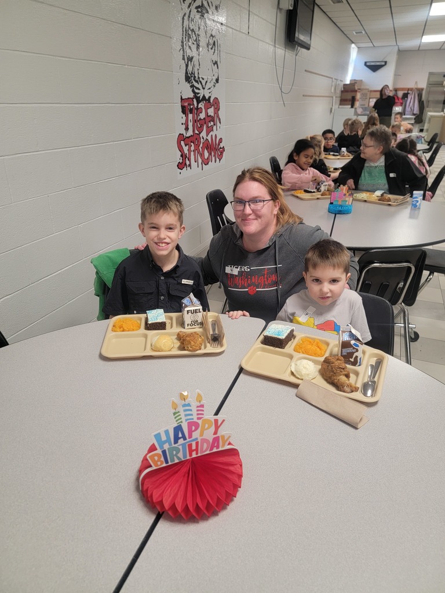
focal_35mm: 24
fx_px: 411
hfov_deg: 56.8
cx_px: 222
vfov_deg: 71.6
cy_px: 296
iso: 250
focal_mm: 6.7
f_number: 1.8
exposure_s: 1/120
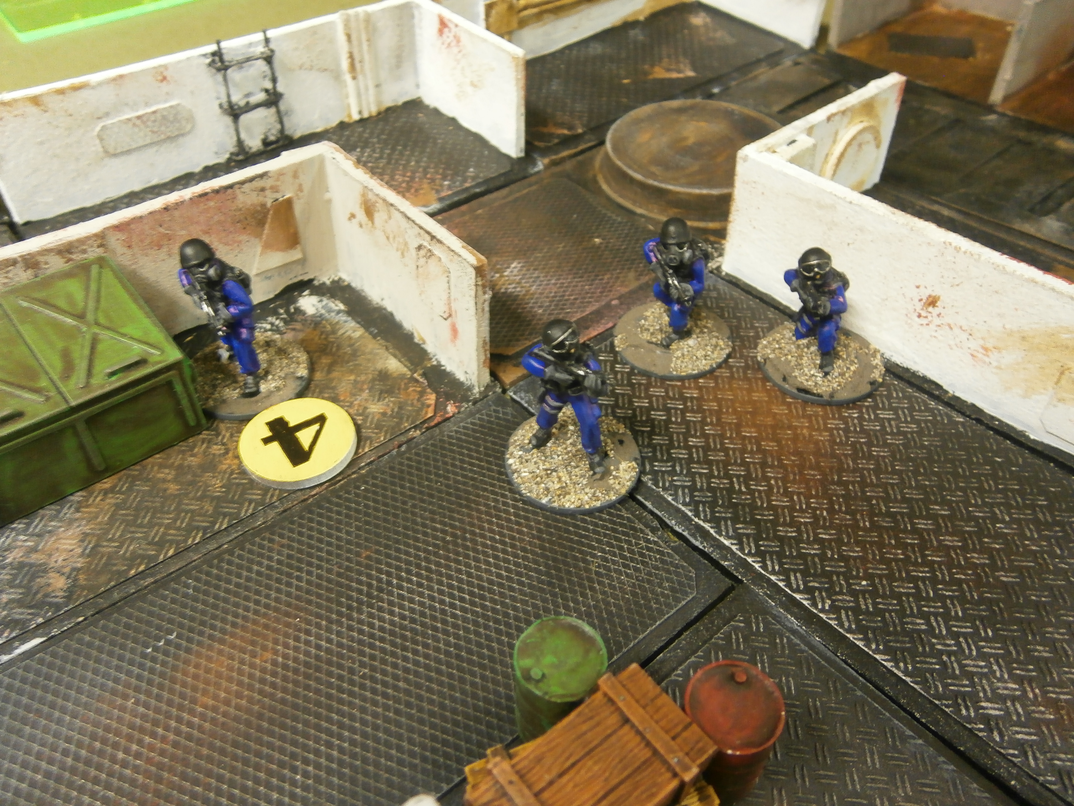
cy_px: 403
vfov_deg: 53.1
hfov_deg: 67.3
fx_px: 807
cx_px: 537
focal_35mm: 26
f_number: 2.8
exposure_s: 1/13
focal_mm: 4.7
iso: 200
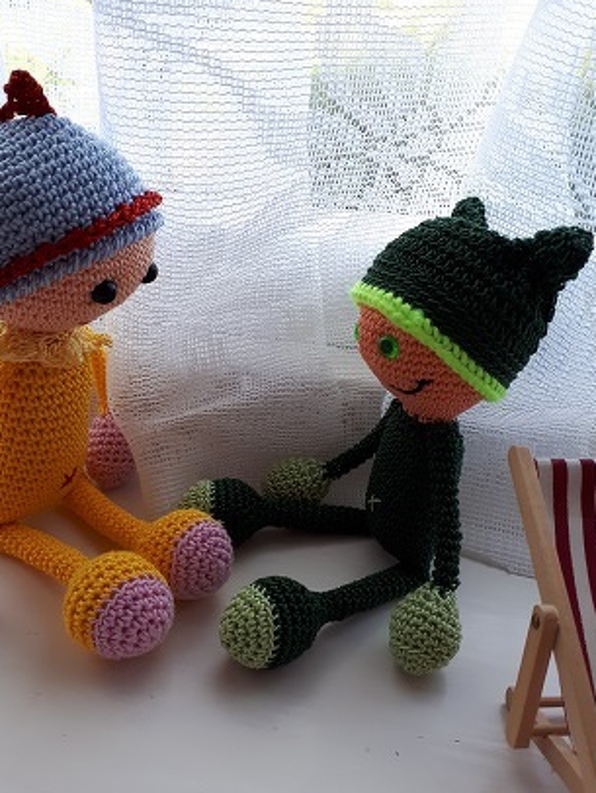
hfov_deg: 45.4
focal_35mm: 31
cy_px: 406
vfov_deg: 58.3
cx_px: 274
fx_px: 711
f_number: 1.9
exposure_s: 1/100
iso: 64
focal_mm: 3.6
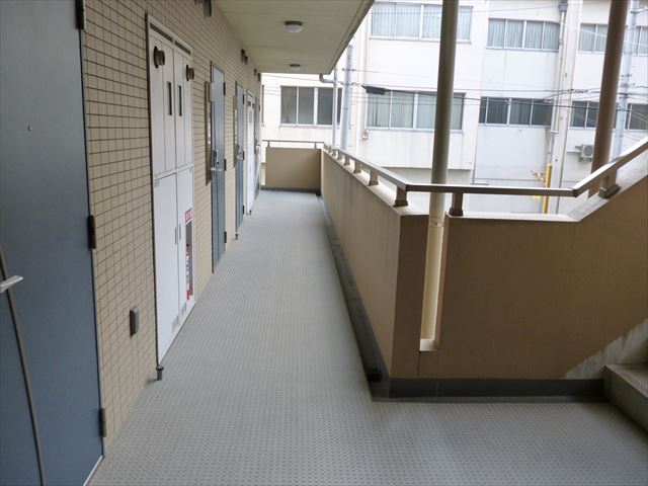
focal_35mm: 28
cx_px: 324
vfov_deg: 49.7
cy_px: 243
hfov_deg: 63.4
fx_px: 524
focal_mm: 5
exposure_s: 1/60
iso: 200
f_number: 3.1
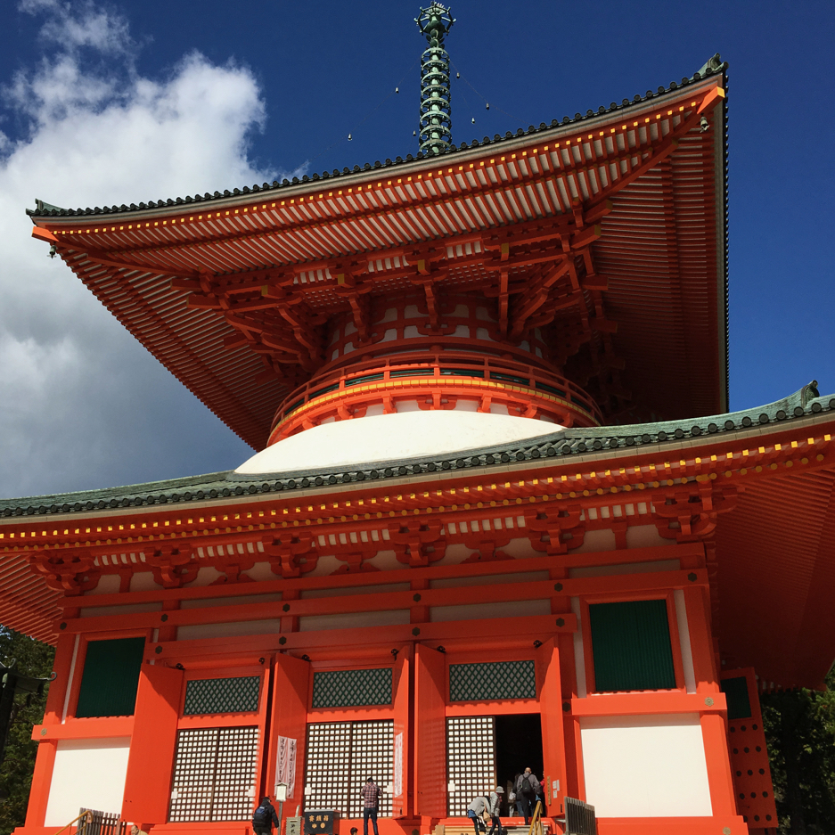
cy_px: 421
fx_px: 955
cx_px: 404
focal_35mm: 35
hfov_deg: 47.2
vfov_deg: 47.2
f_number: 2.2
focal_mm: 4.15
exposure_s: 1/3077
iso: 25
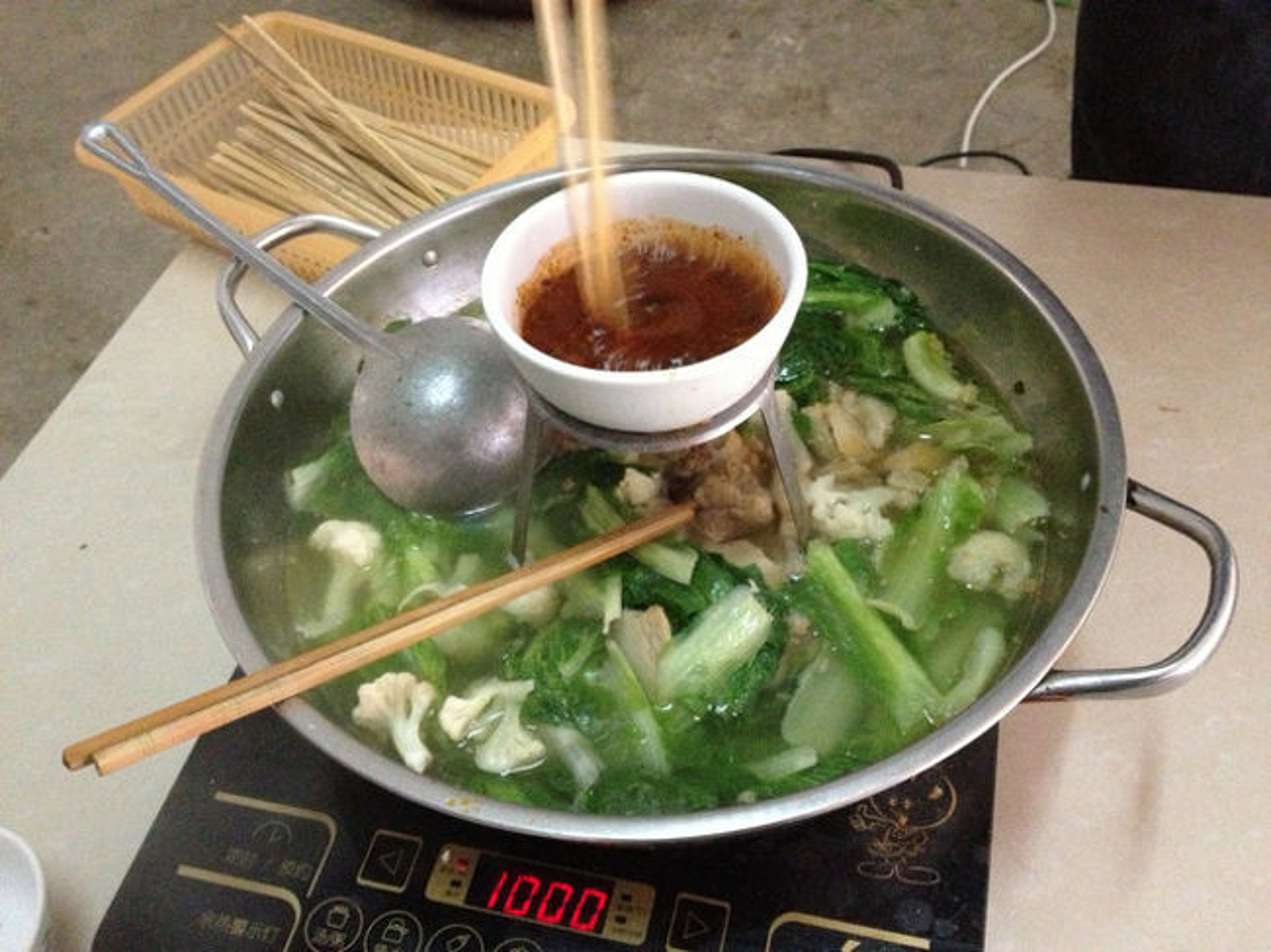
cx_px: 636
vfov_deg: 40.7
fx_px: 1285
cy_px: 476
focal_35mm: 35
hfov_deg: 52.6
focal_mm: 4.28
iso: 800
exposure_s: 1/15
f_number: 2.4
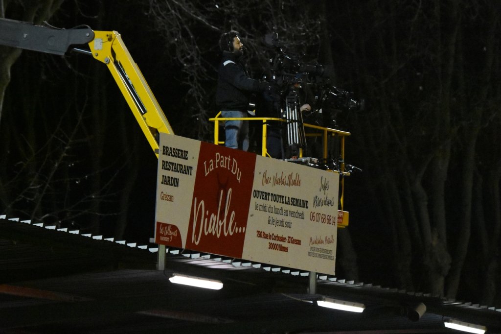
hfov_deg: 5.5
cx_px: 250
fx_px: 5217
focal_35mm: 375
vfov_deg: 3.7
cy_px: 167
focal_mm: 250
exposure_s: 1/640
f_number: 5.6
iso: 8000
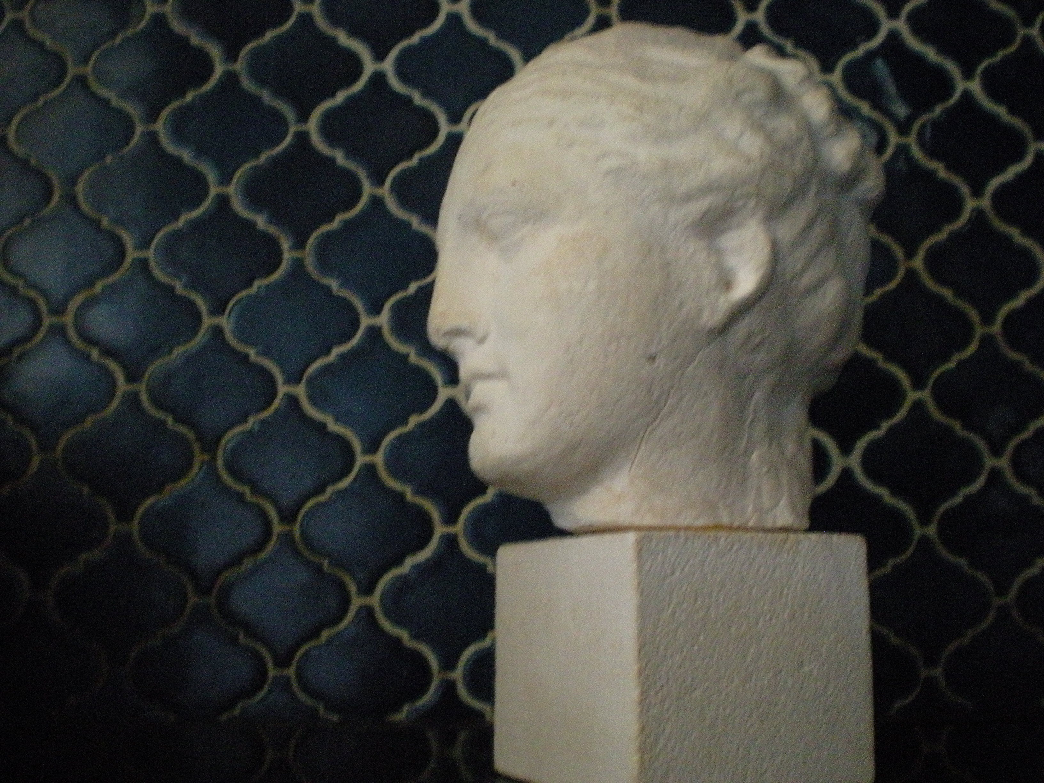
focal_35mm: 38
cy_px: 392
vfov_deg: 37.7
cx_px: 522
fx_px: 1146
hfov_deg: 49.0
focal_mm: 6.3
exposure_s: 1/8
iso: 668
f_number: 3.1
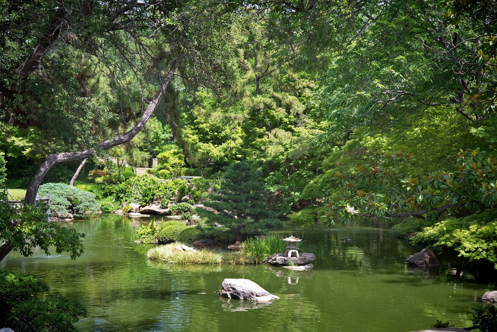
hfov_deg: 30.5
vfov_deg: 20.6
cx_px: 248
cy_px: 166
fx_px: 911
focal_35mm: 66
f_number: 5
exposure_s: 1/160
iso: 100
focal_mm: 66
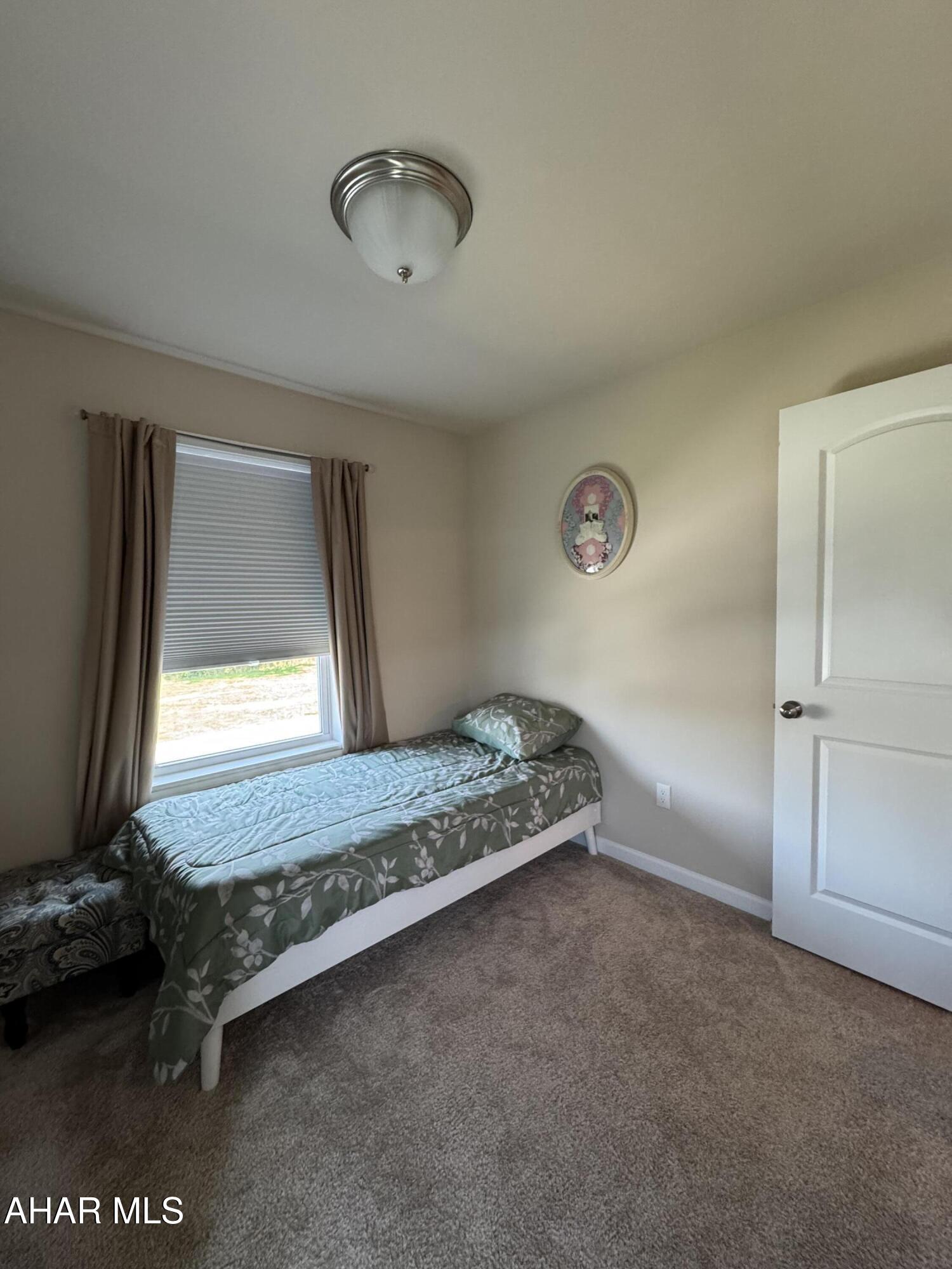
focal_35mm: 14
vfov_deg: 102.1
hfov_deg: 85.7
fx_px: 513
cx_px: 476
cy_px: 634
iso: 320
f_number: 2.2
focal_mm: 2.22
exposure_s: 1/60
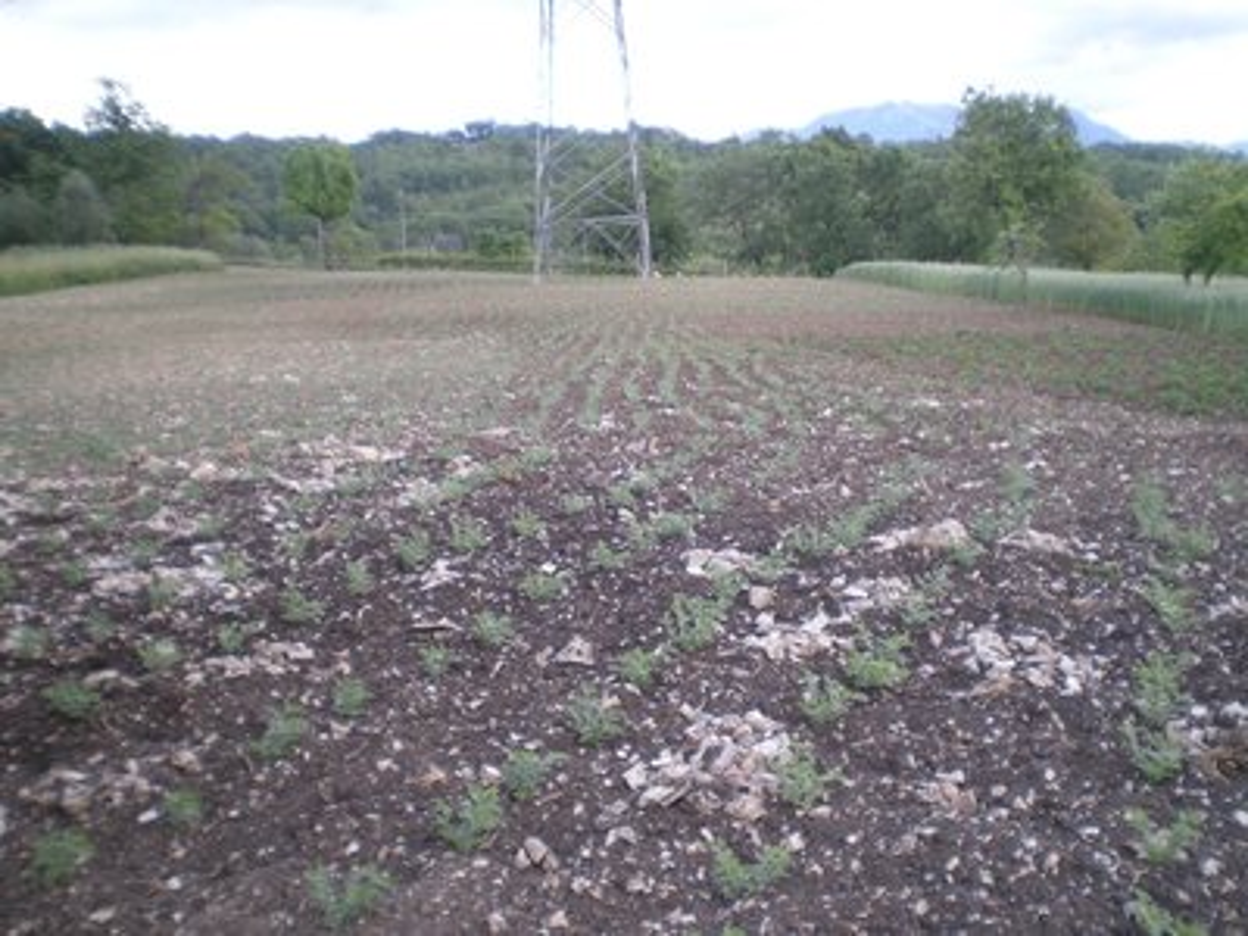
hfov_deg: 49.0
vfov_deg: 37.7
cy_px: 468
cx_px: 624
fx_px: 1370
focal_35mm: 38
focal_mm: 6.3
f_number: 3.1
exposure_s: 1/163
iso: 64
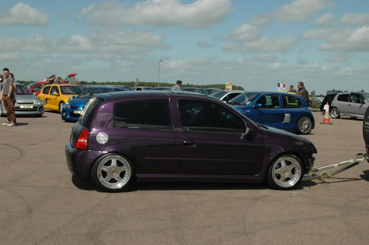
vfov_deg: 25.7
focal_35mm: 52
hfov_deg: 37.9
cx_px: 184
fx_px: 537
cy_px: 122
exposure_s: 1/500
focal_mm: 35
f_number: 11
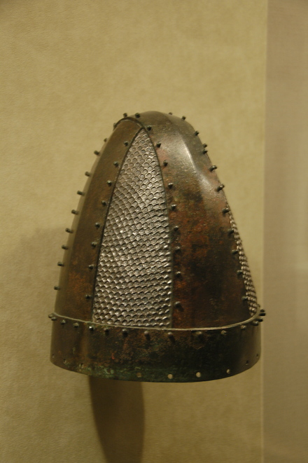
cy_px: 232
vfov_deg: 33.4
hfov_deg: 22.6
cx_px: 154
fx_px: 771
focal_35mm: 60
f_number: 4.5
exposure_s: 1/10
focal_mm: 40
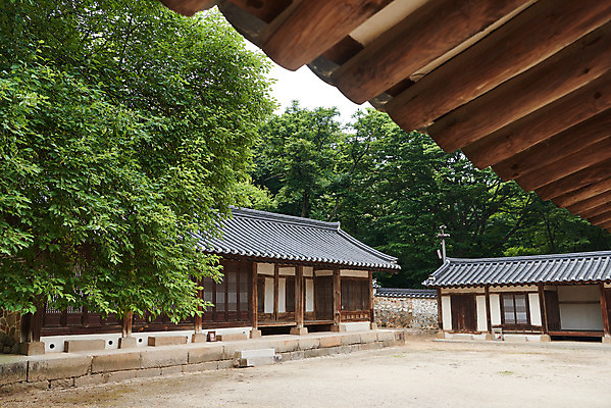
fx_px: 543
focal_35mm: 32
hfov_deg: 58.7
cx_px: 306
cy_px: 204
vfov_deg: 41.2
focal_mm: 32
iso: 400
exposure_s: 1/500
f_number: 5
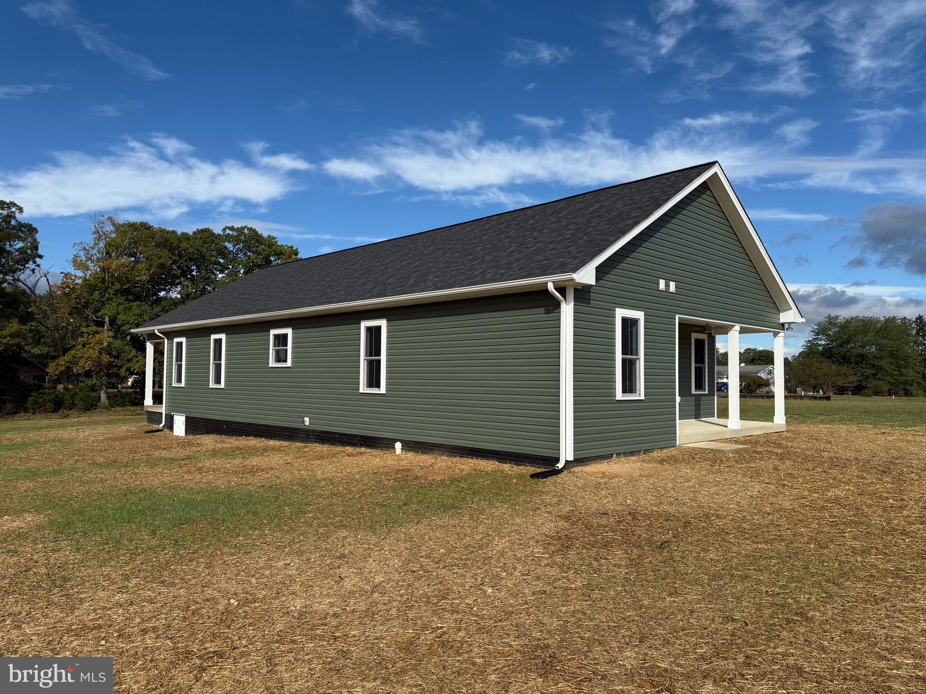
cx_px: 463
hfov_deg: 71.6
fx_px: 642
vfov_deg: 56.8
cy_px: 347
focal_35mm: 24
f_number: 1.78
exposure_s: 1/5319
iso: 80
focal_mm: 6.76
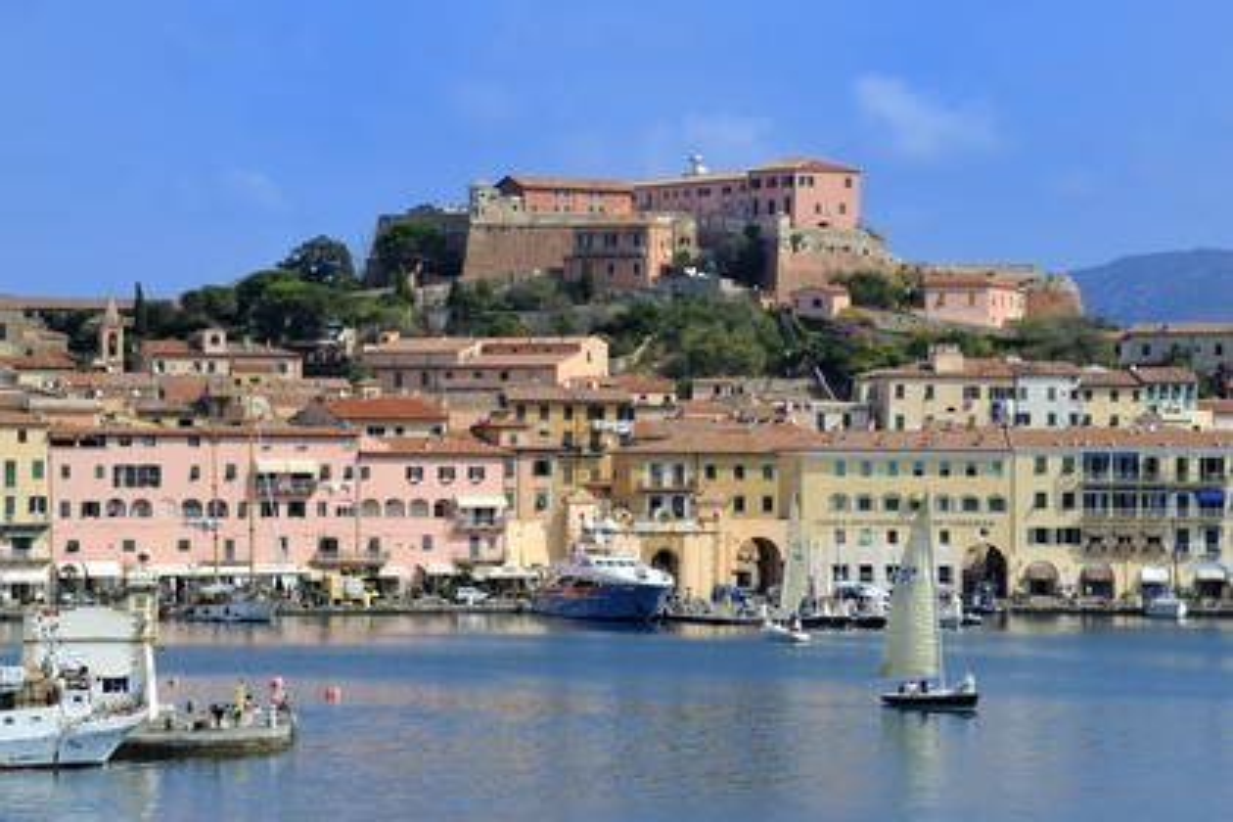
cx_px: 616
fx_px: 5137
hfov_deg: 13.7
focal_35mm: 150
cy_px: 411
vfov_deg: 9.1
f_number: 13
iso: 200
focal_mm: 150
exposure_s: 1/250
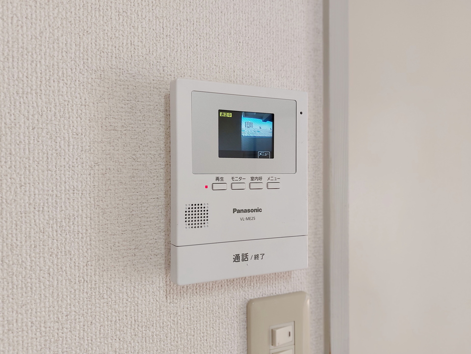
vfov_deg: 56.8
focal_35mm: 24
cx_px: 236
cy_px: 177
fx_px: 327
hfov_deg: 71.6
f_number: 1.8
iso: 32
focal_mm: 5.23
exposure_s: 1/30
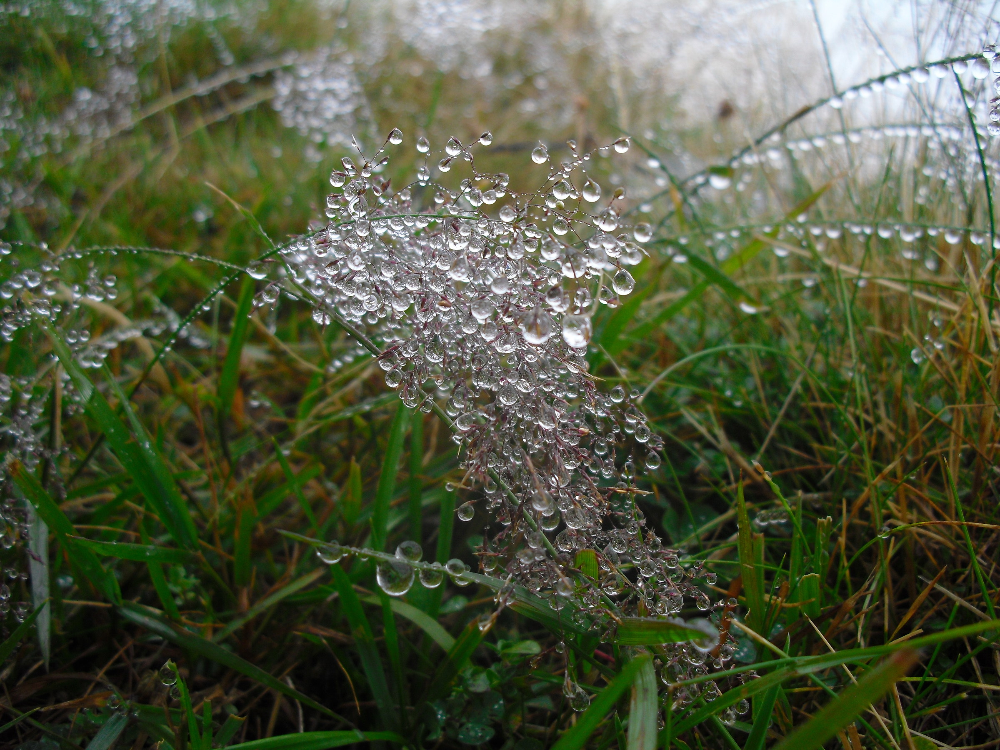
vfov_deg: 39.7
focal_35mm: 36
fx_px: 1040
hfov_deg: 51.4
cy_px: 375
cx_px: 500
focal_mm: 6.3
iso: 100
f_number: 3.1
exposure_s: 1/200
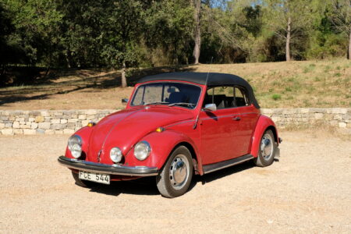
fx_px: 458
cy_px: 117
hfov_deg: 41.9
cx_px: 176
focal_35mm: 47
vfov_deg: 28.6
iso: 400
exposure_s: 1/350
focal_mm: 31.1
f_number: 10
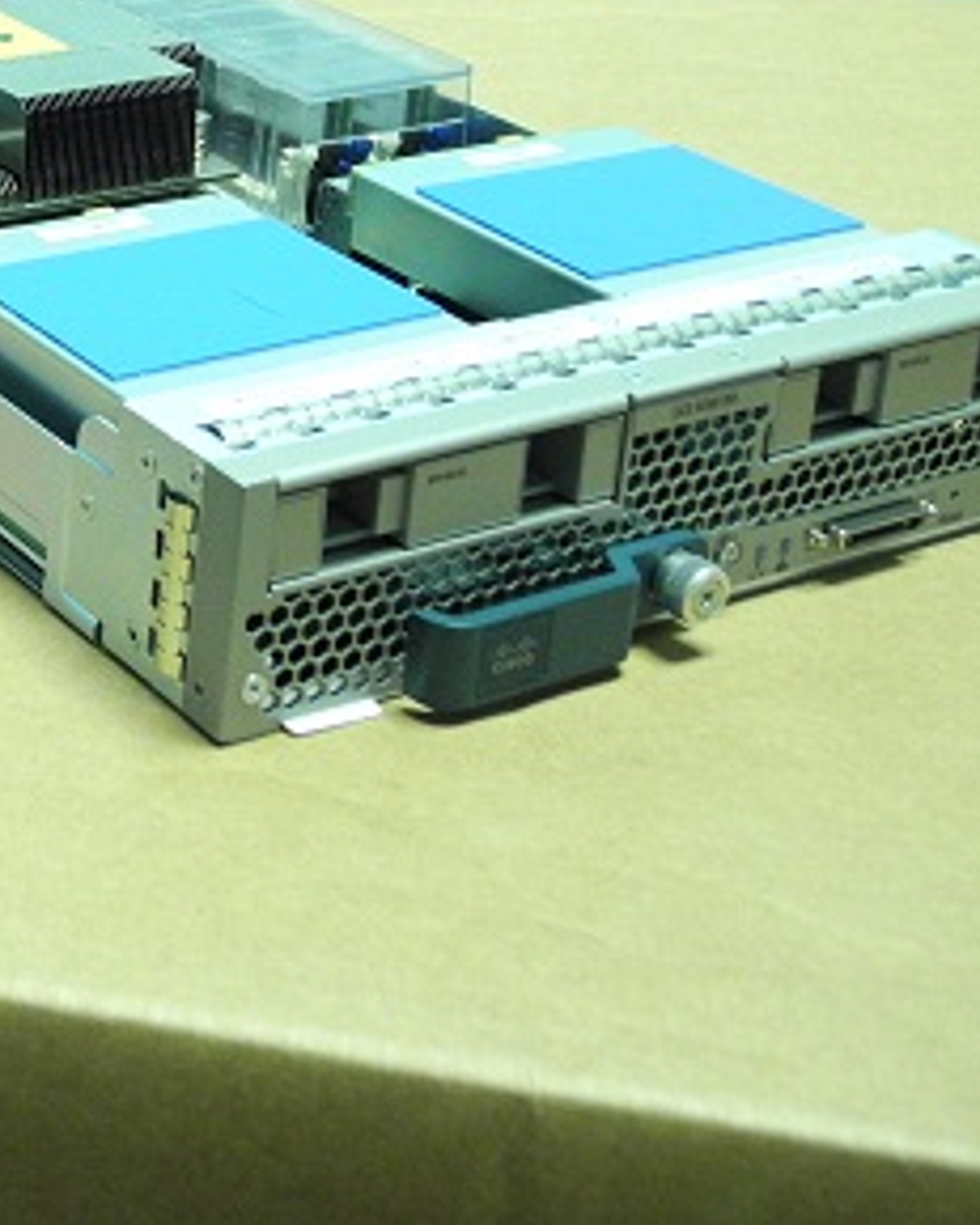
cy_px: 93
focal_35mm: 69
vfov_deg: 26.5
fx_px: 2503
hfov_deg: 19.6
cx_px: -433
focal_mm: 6
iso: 400
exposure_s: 1/17.8
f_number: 2.8
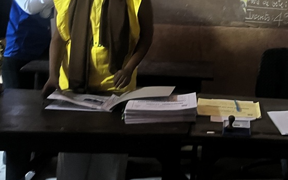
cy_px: -4
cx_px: 242
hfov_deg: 32.8
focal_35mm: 60
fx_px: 471
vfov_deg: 20.8
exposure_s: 1/60
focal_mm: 5.1
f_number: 1.6
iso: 500
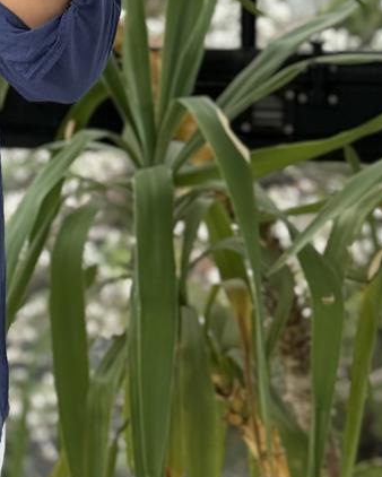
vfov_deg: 12.9
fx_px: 2090
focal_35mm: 148
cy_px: 45
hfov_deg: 10.2
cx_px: -159
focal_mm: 6.76
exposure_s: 1/201
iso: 100
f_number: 1.78
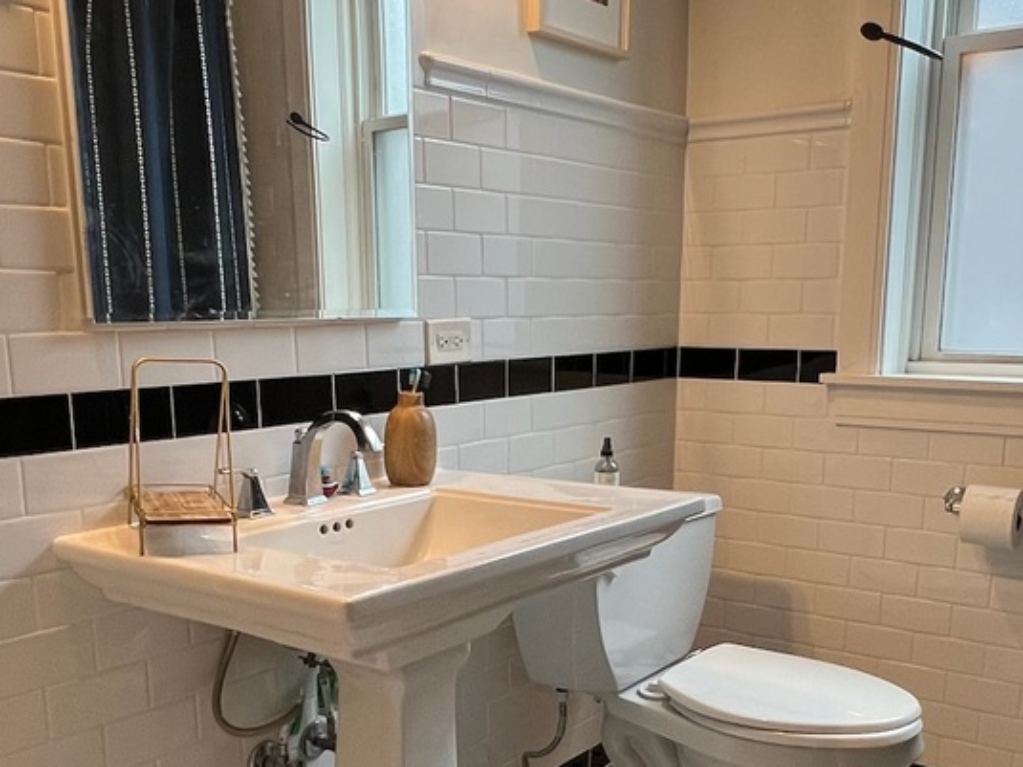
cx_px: 522
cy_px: 545
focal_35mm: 35
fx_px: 1034
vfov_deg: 39.9
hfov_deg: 52.6
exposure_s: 1/120
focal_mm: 1.57
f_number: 1.8
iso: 125
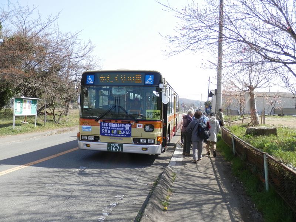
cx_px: 148
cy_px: 111
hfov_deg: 69.4
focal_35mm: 25
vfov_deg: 54.9
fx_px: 214
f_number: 3
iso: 80
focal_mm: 4.5
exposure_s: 1/400
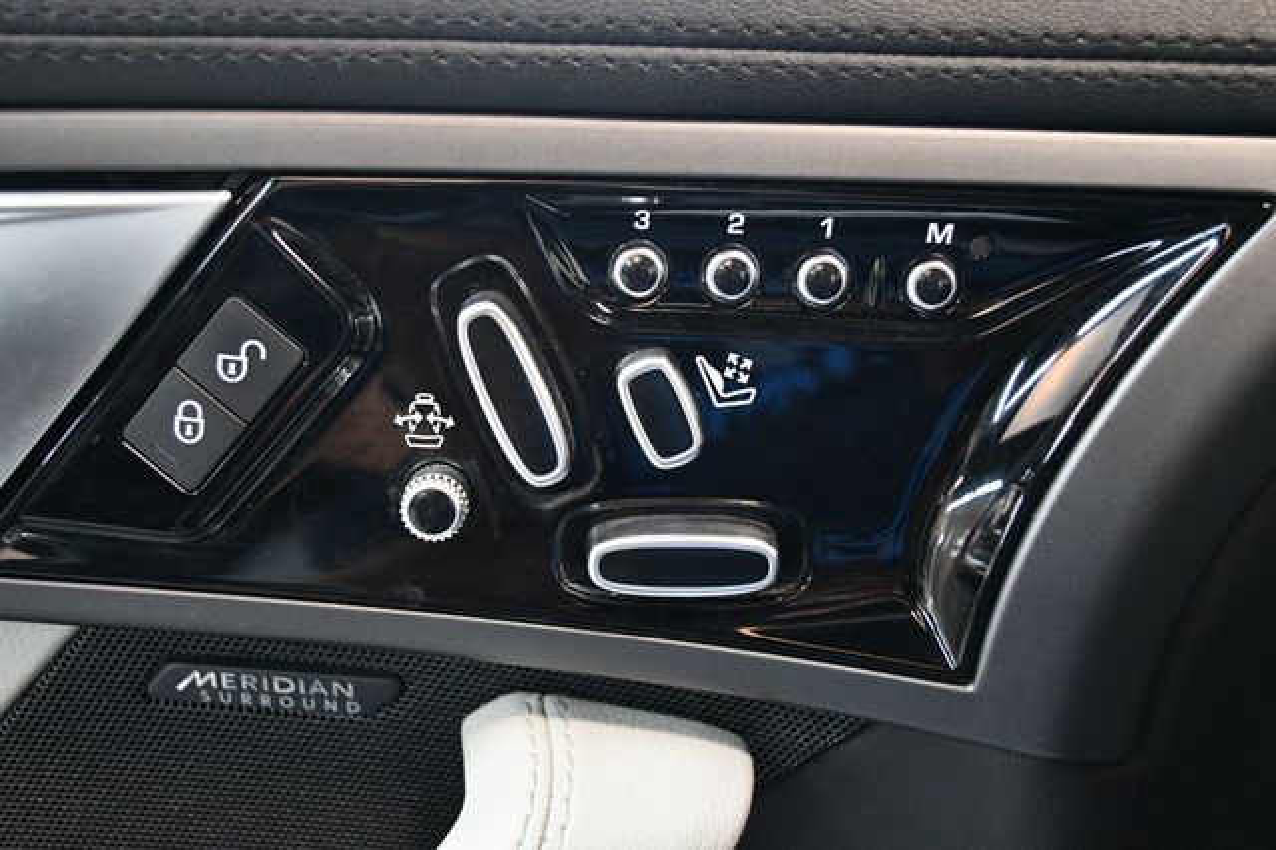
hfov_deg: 49.6
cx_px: 638
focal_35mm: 39
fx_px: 1382
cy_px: 425
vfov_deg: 34.2
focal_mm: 26
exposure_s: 1/60
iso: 4500
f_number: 4.2
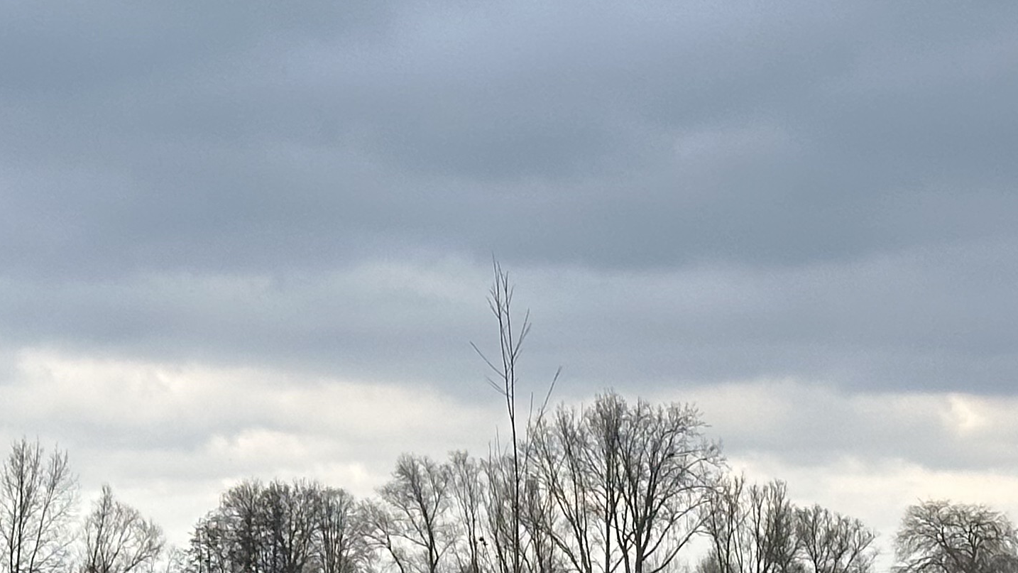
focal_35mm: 147
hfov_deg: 14.4
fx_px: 3968
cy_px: 660
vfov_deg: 8.2
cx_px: -9
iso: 64
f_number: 1.78
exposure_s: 1/944
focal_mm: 6.86
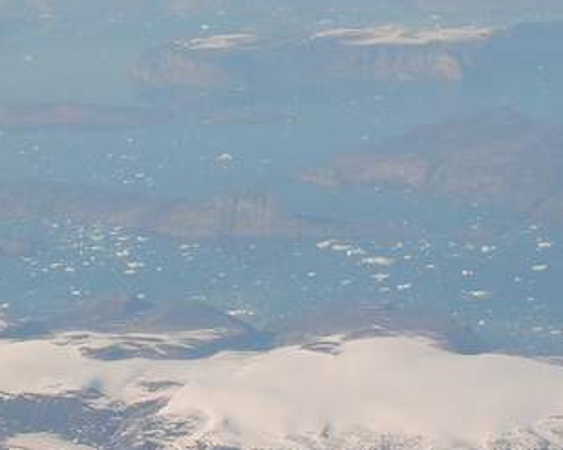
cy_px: 195
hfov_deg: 11.3
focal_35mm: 171
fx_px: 2848
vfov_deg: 9.0
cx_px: 166
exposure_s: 1/217
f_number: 6.7
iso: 50
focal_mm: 11.7
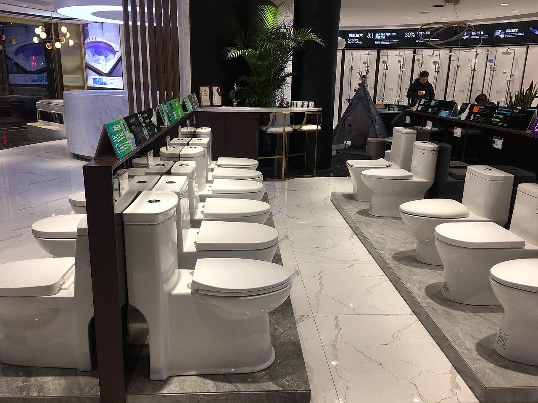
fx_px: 451
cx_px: 269
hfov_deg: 61.7
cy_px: 202
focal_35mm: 29
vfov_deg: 48.2
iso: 32
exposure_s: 1/100
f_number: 2.2
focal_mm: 4.15
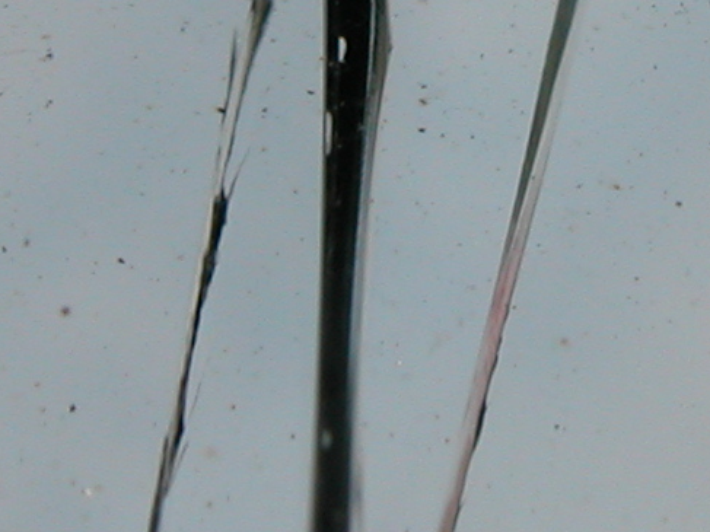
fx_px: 5824
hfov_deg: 7.0
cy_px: -117
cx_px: 589
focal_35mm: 284
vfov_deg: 5.2
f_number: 6.9
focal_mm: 13.7
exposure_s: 1/502
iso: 100
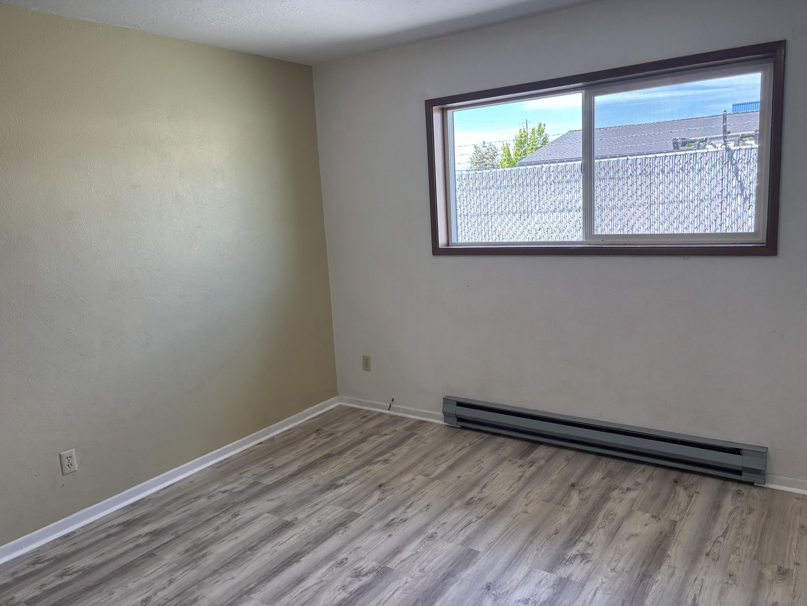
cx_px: 404
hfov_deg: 67.3
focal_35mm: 26
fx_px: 606
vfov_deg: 53.1
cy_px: 303
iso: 80
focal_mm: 5.96
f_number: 1.6
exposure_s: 1/120
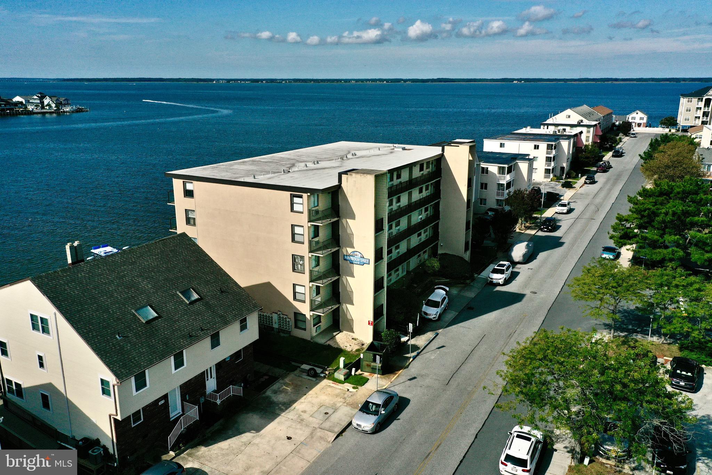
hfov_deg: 65.5
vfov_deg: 46.4
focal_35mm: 28
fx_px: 554
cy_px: 238
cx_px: 356
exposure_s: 1/200
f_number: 5
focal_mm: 10.26
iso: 100
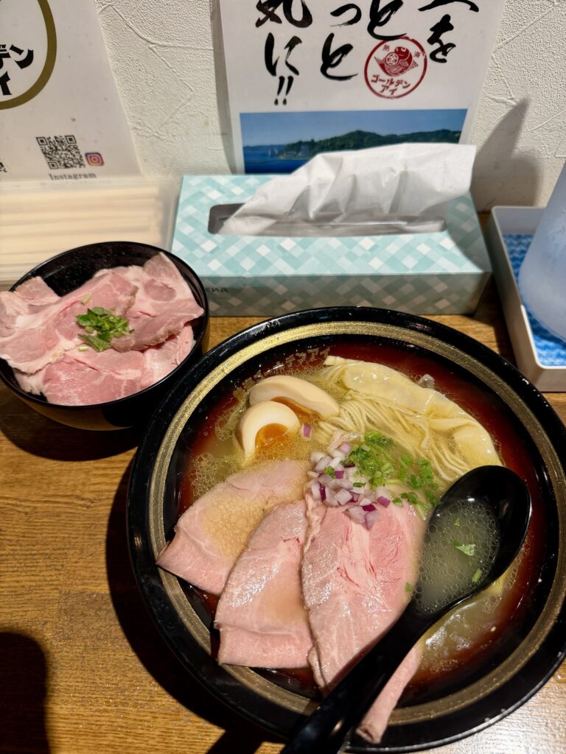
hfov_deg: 56.8
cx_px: 283
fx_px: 523
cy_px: 377
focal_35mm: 24
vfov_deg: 71.6
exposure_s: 1/100
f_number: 1.78
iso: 200
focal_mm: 6.76
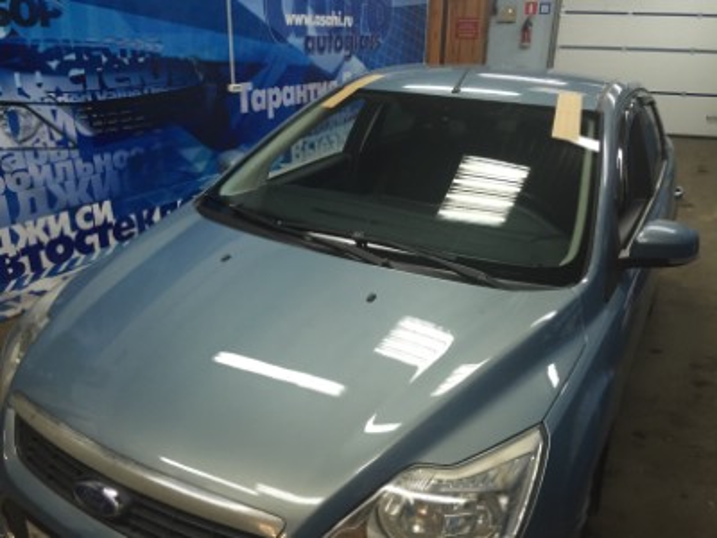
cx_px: 358
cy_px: 269
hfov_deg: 61.7
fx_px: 601
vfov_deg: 48.2
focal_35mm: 29
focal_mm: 4.15
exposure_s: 1/33
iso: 125
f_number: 2.2
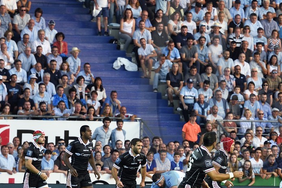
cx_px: 307
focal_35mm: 465
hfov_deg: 4.4
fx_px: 3641
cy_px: 101
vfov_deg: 3.0
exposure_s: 1/250
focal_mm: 200
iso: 800
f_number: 5.6
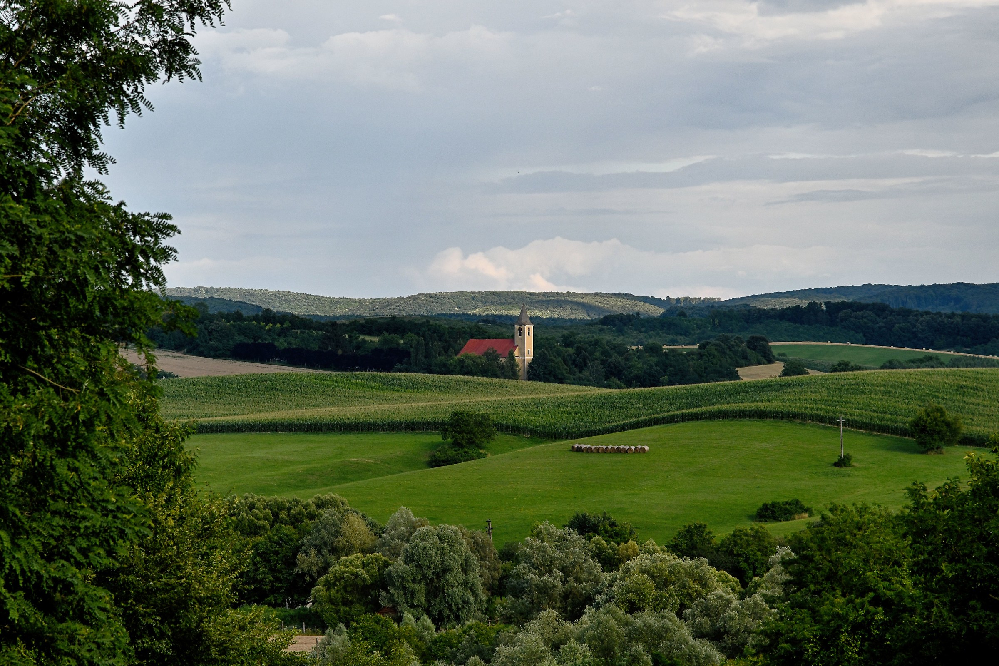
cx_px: 500
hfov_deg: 11.4
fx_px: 4995
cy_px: 333
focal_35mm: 180
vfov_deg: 7.6
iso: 100
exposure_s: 1/250
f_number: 7.1
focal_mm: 120
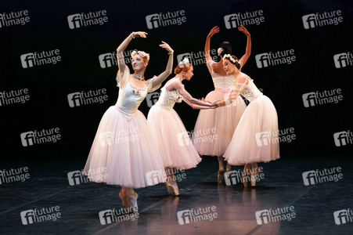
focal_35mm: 200
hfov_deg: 10.3
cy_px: 118
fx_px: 1960
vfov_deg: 6.9
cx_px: 176
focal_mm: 200
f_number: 6.3
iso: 6400
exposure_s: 1/250
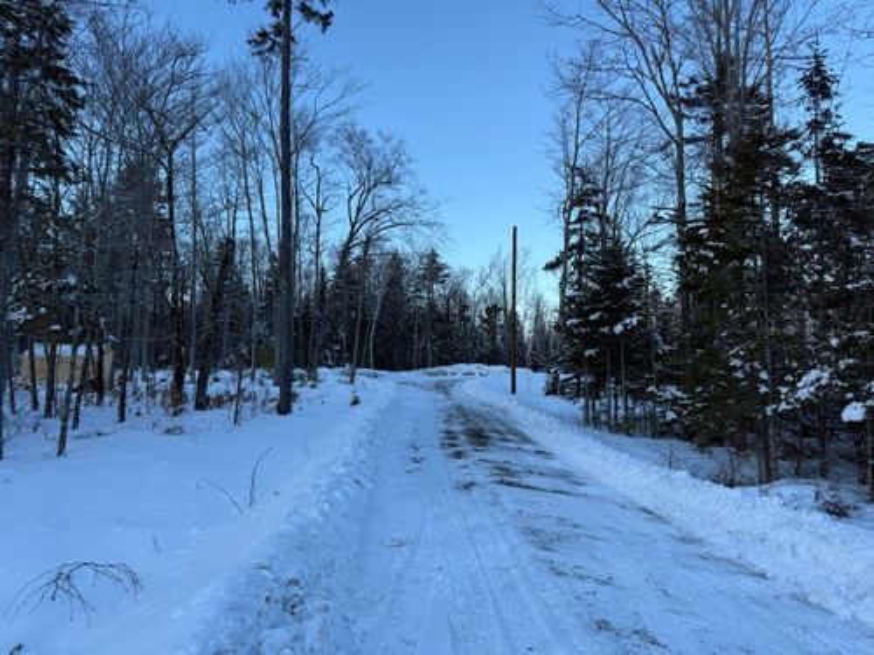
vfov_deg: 56.8
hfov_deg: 71.6
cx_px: 437
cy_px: 328
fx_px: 606
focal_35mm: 24
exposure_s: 1/1337
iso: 80
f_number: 1.78
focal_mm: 6.76
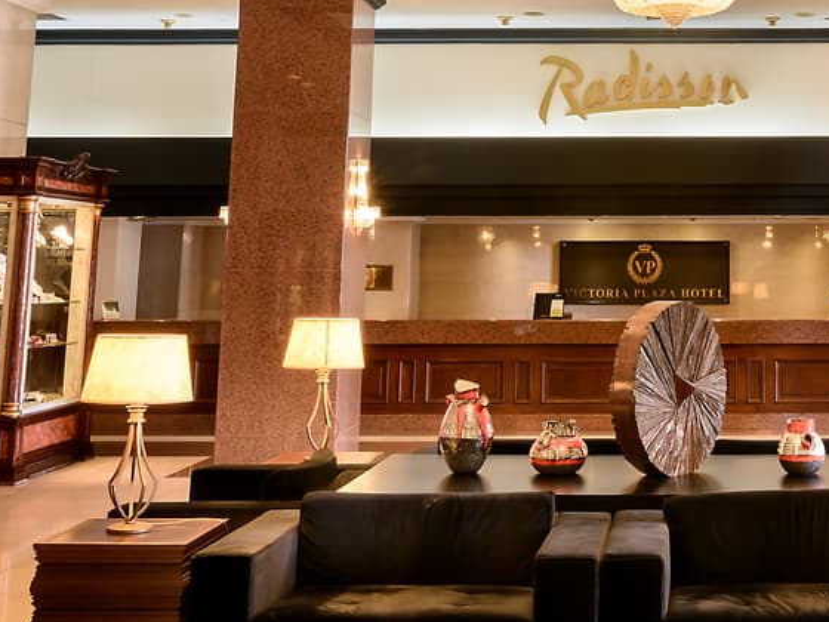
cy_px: -30
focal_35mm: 55
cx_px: 718
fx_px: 1317
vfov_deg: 25.0
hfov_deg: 33.4
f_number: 11
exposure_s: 1/1.67
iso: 200
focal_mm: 16
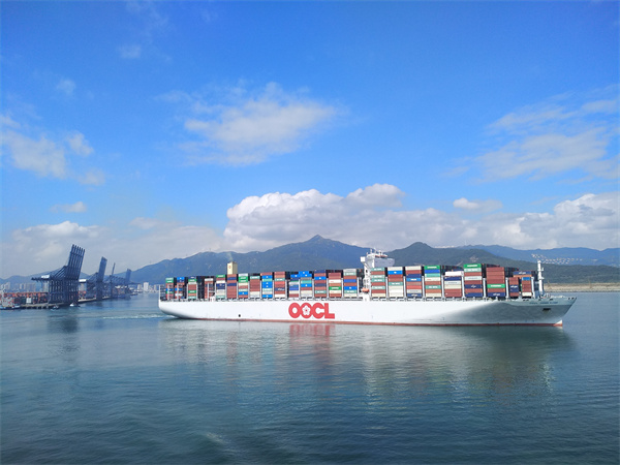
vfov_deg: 61.1
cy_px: 232
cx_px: 310
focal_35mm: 22
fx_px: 394
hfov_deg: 76.4
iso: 100
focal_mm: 3.81
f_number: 2.2
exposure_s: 1/1348
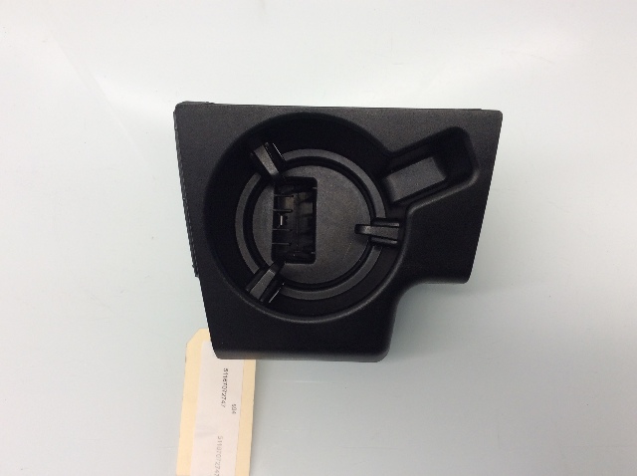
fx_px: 588
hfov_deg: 56.9
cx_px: 318
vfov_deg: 44.1
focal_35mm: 32
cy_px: 238
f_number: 2.4
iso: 32
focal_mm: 3.3
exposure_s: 1/40
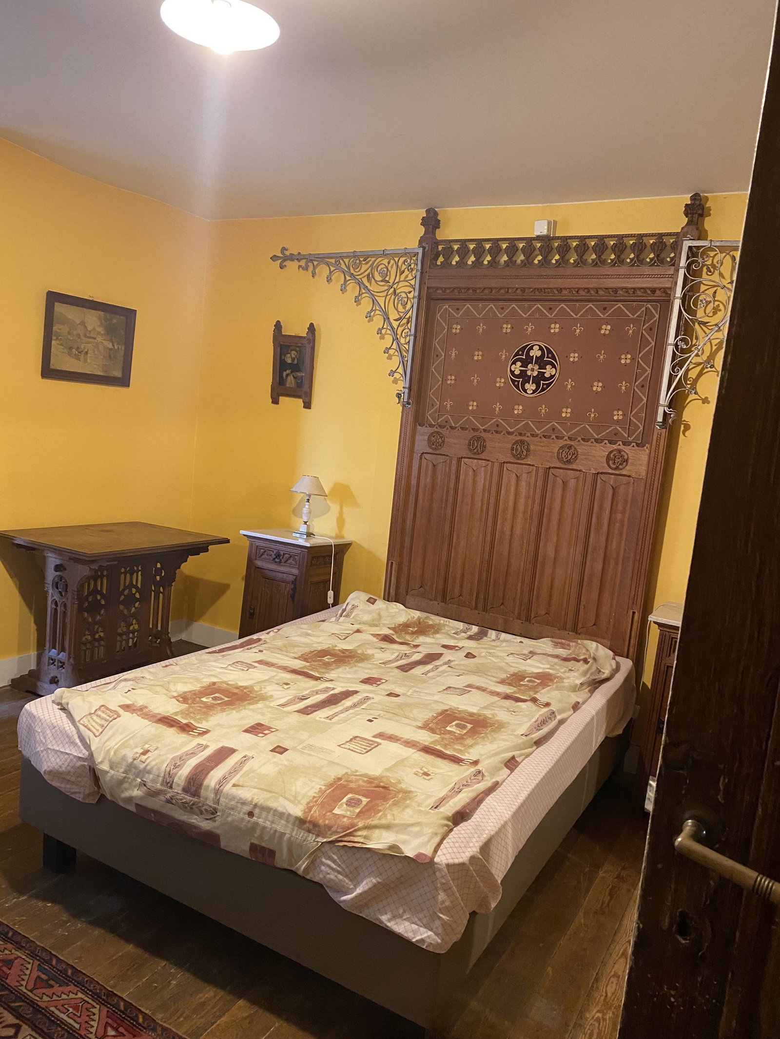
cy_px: 520
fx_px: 781
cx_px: 390
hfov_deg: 53.1
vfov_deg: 67.3
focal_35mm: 26
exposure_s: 1/50
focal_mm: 4.25
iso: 320
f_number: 1.8
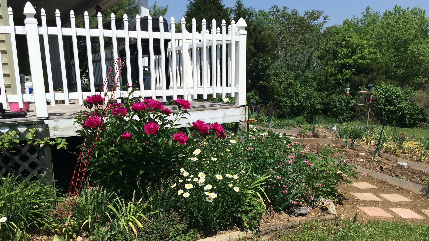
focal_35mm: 32
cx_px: 212
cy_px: 156
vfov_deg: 36.4
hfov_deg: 61.0
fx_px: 364
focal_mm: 4.15
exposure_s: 1/2740
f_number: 2.2
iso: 32
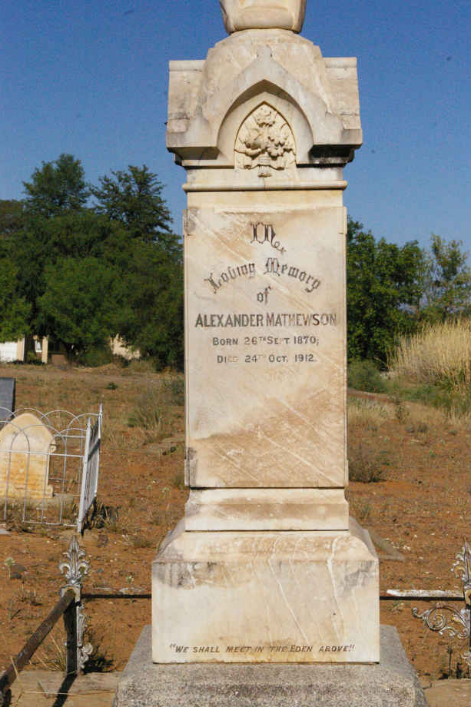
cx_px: 237
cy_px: 352
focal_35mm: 84
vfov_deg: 24.3
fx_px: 1639
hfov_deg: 16.4
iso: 3200
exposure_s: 1/3000
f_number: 19
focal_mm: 55
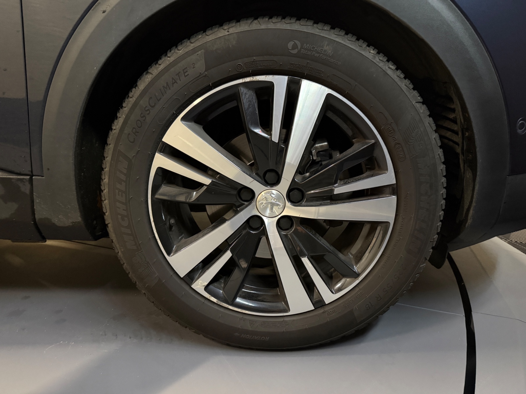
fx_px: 365
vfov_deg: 56.8
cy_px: 197
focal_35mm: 24
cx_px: 263
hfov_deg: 71.6
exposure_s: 1/25
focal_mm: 6.76
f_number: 1.78
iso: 1000
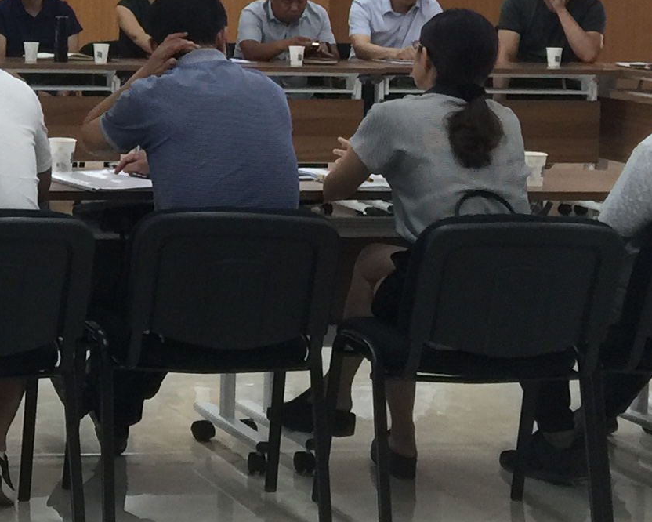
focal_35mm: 111
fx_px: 2142
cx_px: -303
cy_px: -23
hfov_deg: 16.0
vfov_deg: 13.7
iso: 64
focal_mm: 4.15
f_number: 2.2
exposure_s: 1/33
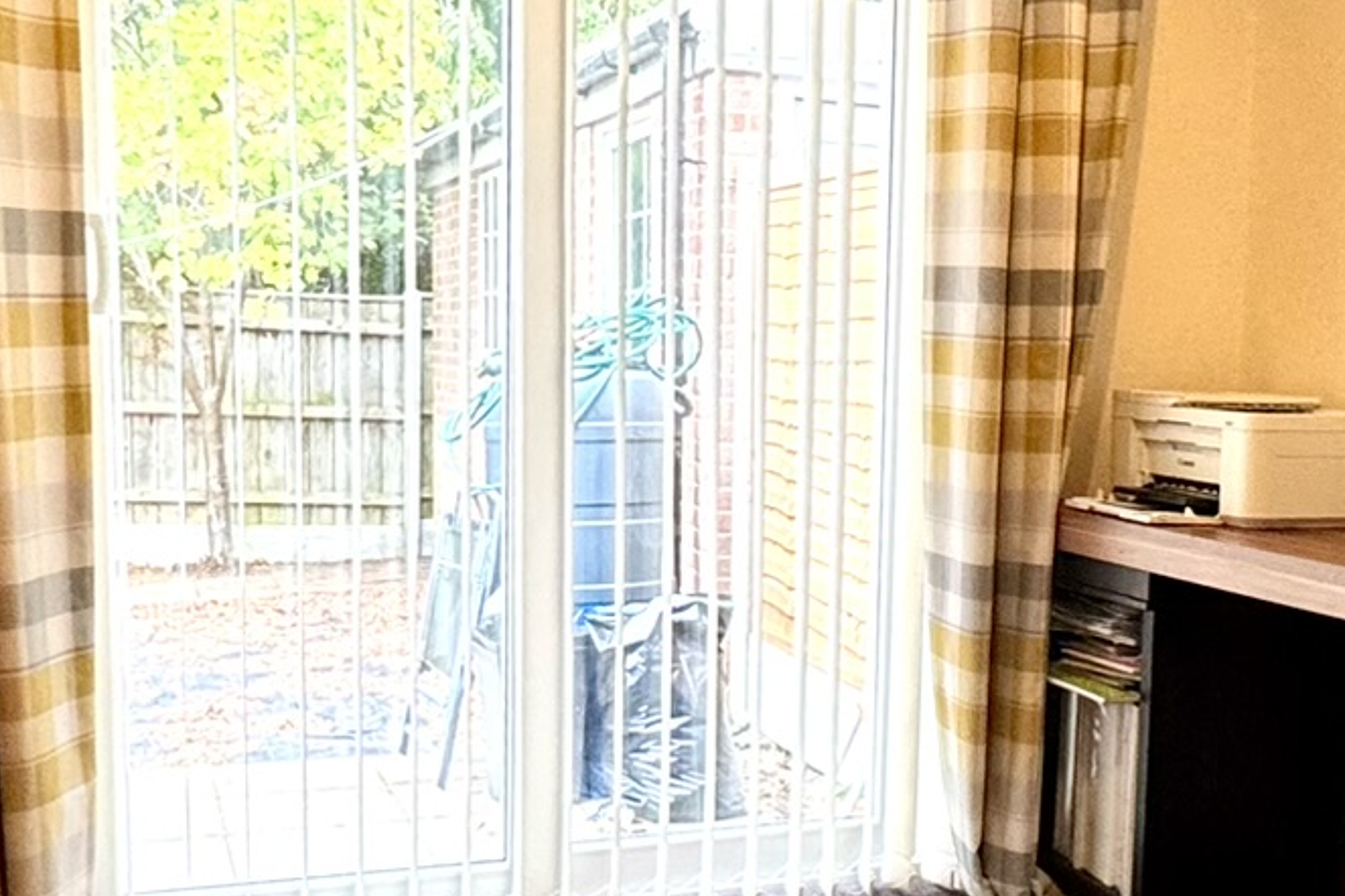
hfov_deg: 42.6
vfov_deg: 29.7
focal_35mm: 45
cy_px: 568
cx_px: 958
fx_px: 1681
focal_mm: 2.22
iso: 200
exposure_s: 1/100
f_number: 2.2
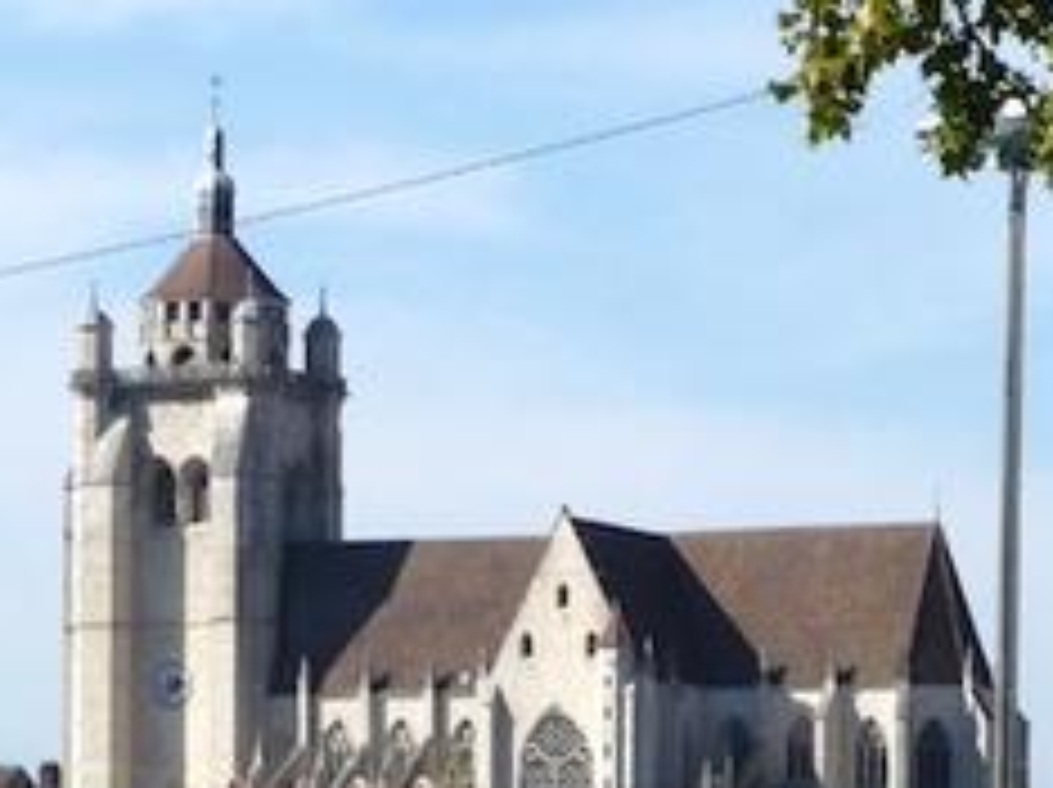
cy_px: 540
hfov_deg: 6.1
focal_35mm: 326
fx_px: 9907
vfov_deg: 4.6
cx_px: 202
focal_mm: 20.3
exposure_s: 1/800
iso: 100
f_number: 4.7
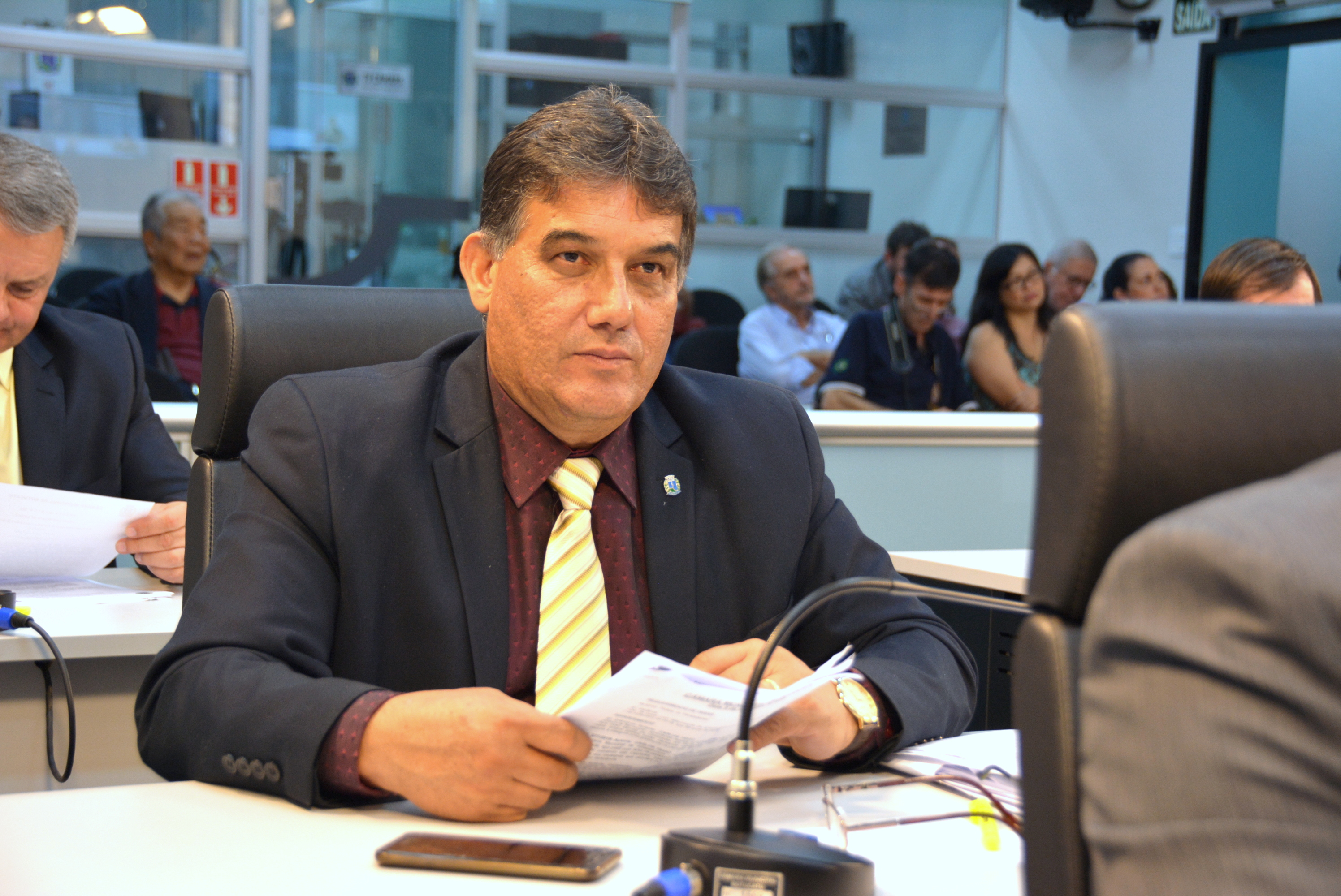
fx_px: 2684
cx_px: 670
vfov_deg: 19.0
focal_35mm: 72
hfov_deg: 28.1
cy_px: 448
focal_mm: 48
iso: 560
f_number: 4.5
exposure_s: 1/60
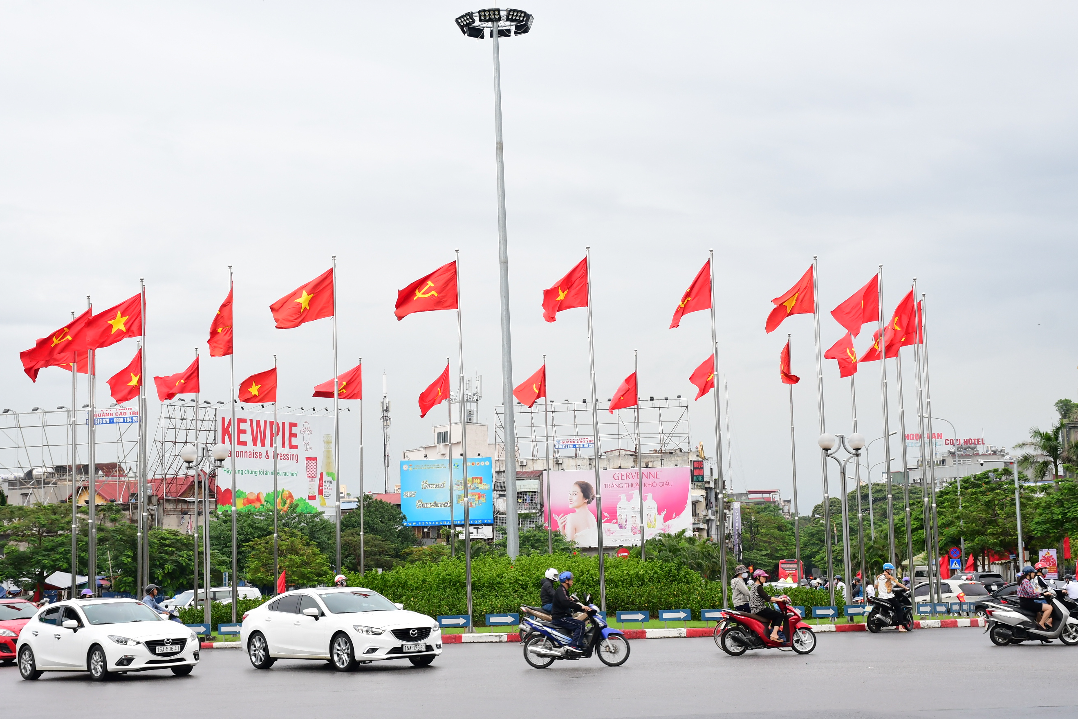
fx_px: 2276
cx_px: 524
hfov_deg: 26.7
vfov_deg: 17.9
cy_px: 377
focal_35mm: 76
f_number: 8
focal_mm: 48
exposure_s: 1/200
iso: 500
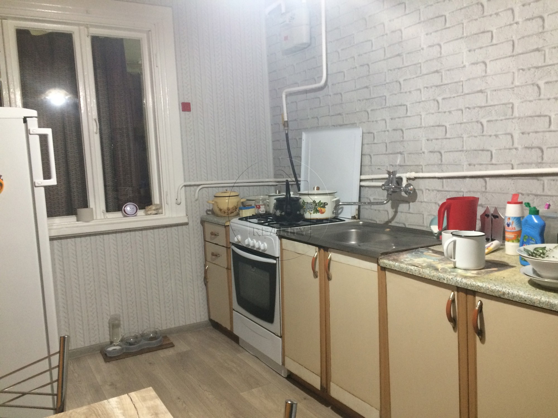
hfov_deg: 61.7
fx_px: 467
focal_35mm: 29
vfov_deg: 48.2
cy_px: 209
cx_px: 279
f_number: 2.2
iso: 200
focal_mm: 4.15
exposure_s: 1/33
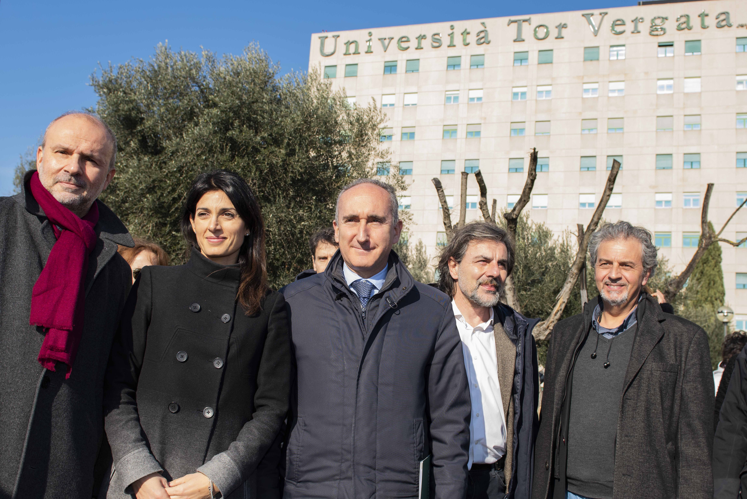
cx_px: 374
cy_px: 250
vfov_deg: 53.2
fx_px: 498
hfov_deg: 73.7
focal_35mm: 24
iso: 160
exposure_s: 1/250
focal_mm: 24
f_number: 6.3
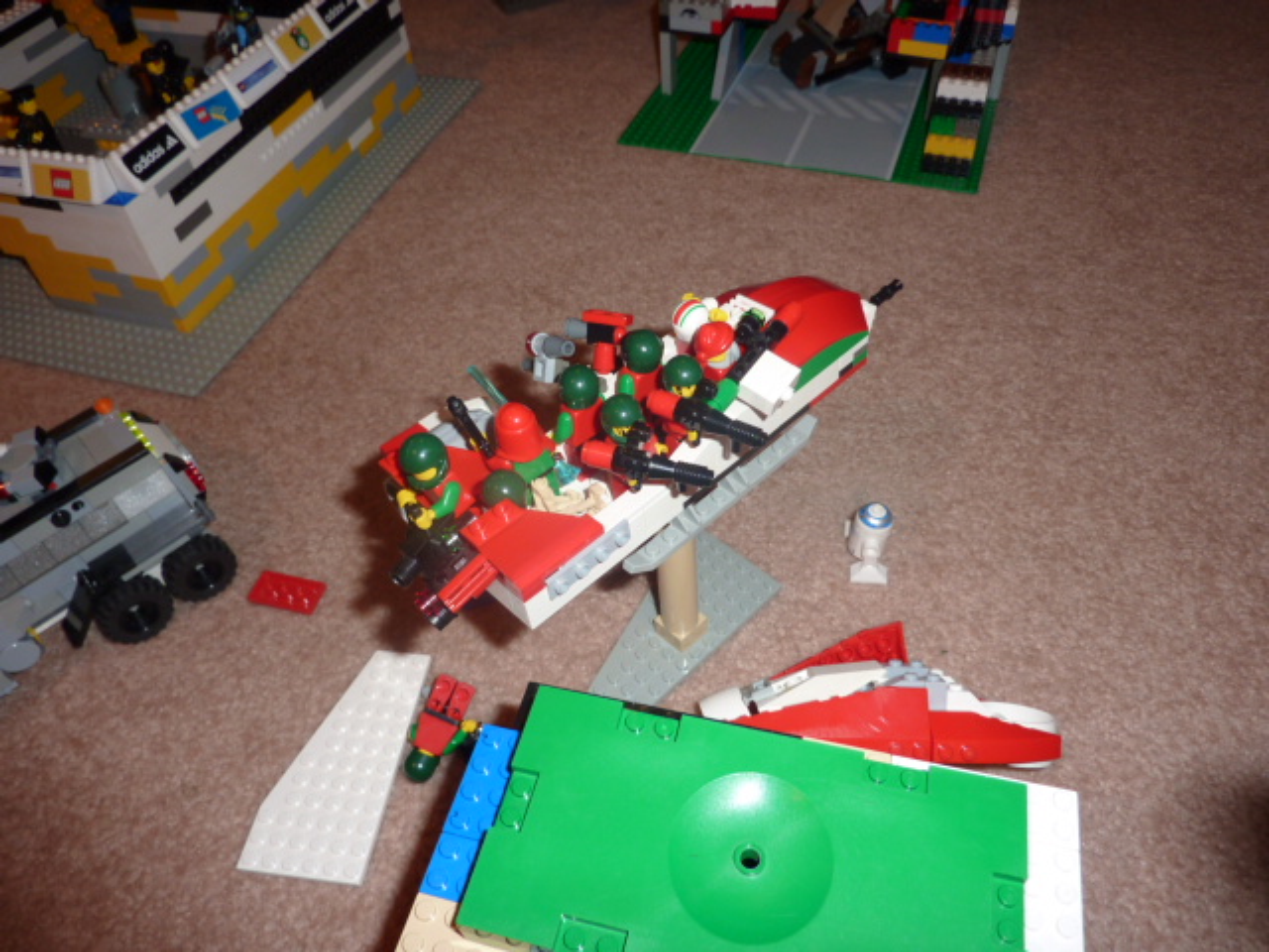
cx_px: 634
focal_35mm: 25
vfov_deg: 54.9
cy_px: 476
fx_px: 916
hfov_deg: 69.4
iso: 80
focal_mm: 4.1
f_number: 3.3
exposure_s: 1/30
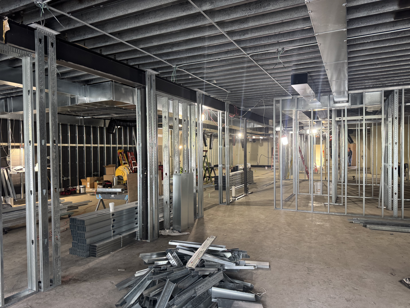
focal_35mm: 24
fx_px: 284
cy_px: 154
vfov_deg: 56.8
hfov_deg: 71.6
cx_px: 205
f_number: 1.78
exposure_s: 1/60
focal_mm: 6.76
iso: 250
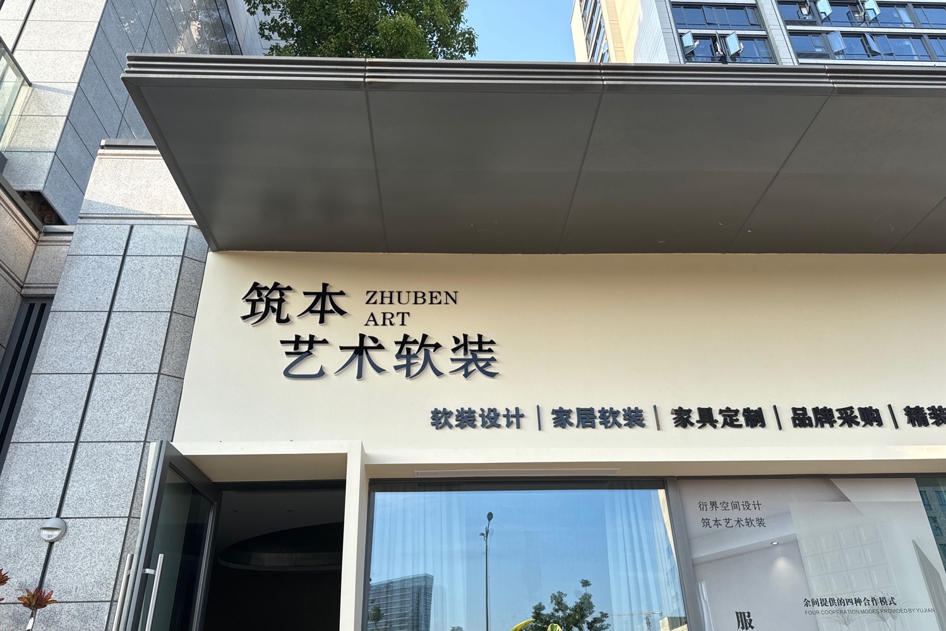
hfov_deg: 71.5
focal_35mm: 25
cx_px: 473
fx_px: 657
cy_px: 352
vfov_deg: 51.2
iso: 80
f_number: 1.78
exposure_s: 1/966
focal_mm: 6.86
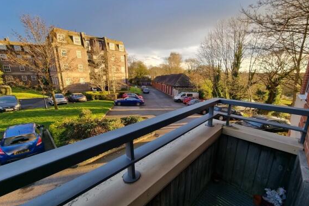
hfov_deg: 104.3
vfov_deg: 81.1
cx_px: 158
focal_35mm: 14
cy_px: 108
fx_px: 120
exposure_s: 1/114
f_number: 2.2
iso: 50
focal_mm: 2.2
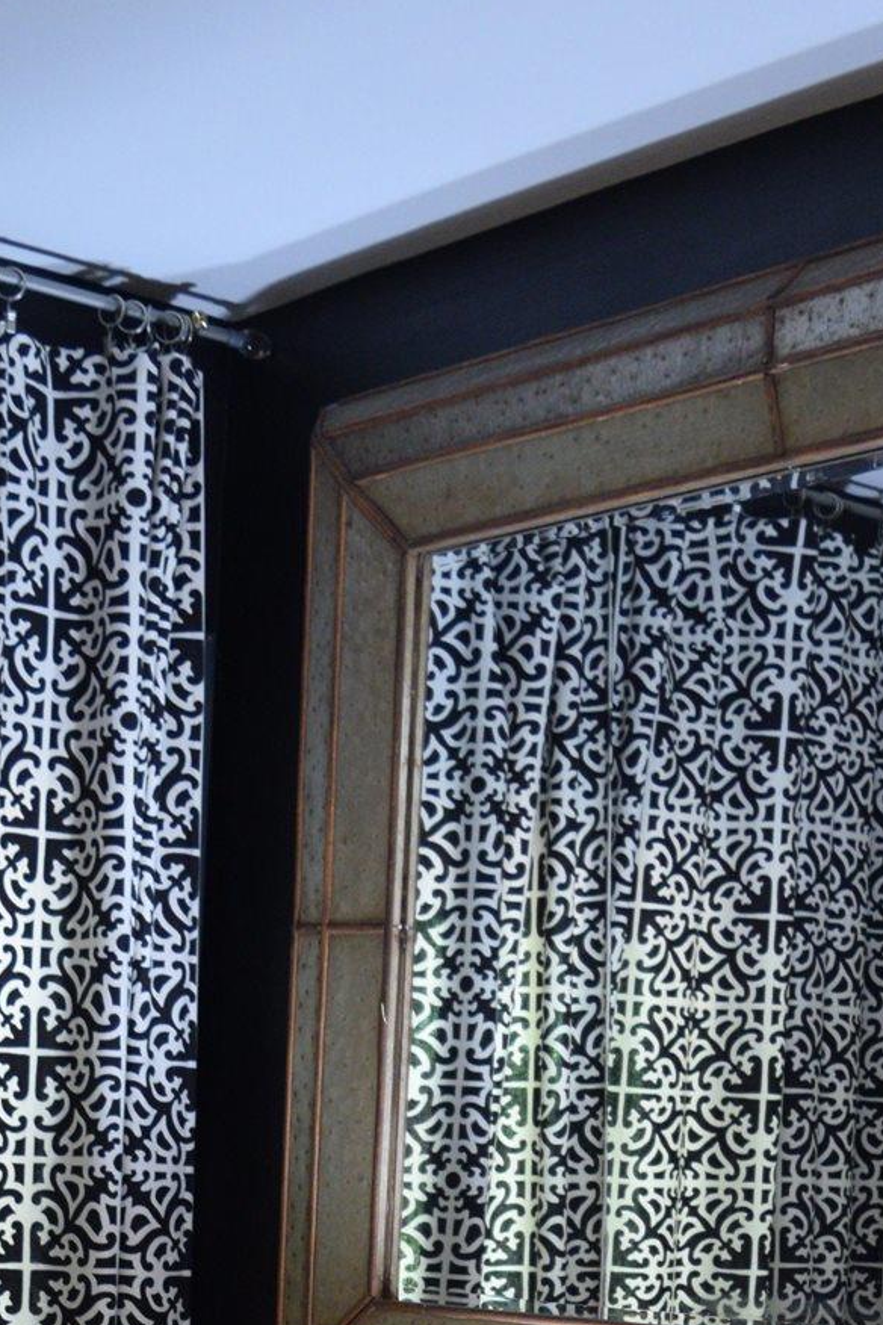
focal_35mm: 71
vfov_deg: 25.4
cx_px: 358
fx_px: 2612
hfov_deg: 19.2
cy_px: 1609
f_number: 3.5
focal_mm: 18
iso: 800
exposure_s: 1/80
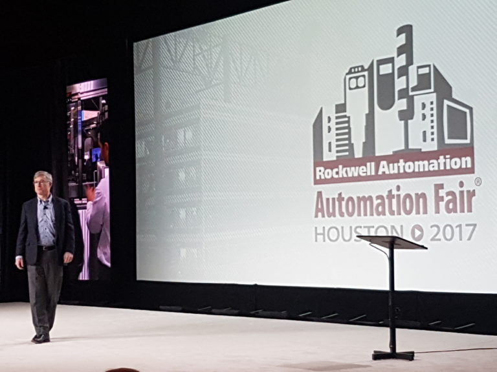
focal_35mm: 26
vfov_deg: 53.1
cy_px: 186
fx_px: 373
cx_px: 248
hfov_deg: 67.3
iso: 125
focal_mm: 4.2
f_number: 1.7
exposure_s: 1/60
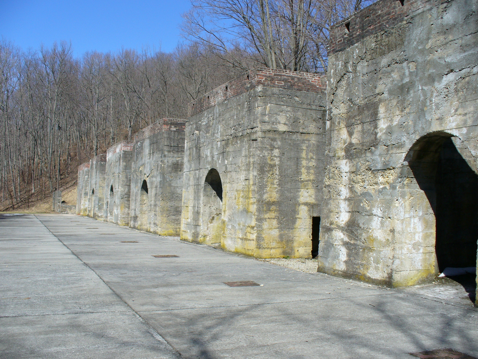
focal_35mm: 37
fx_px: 511
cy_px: 180
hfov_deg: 50.1
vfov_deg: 38.7
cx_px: 239
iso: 80
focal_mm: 6.1
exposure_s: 1/400
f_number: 5.6
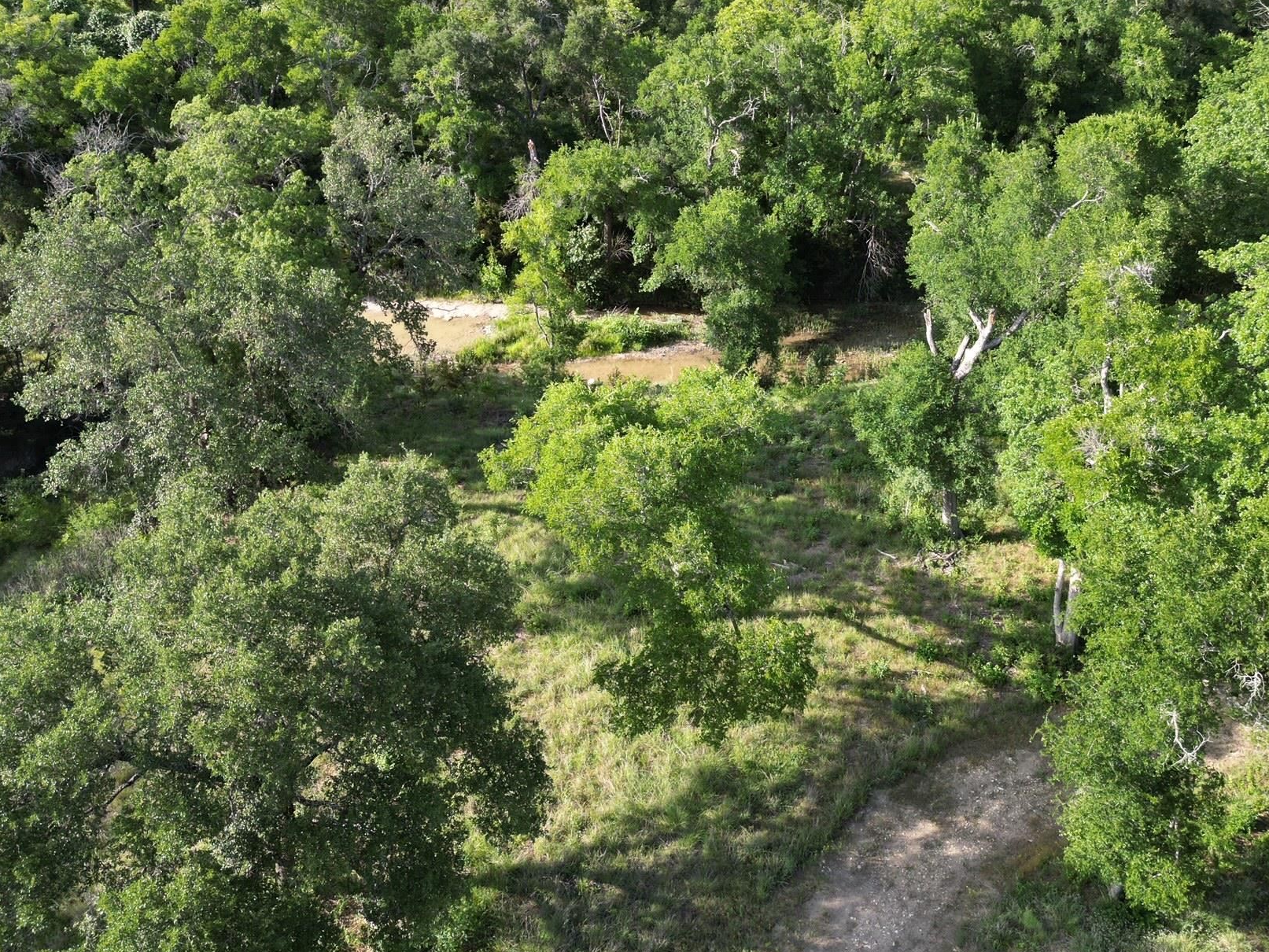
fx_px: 1100
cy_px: 392
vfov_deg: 46.6
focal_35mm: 30
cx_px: 666
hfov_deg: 59.9
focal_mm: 6.72
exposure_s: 1/725
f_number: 1.7
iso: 120
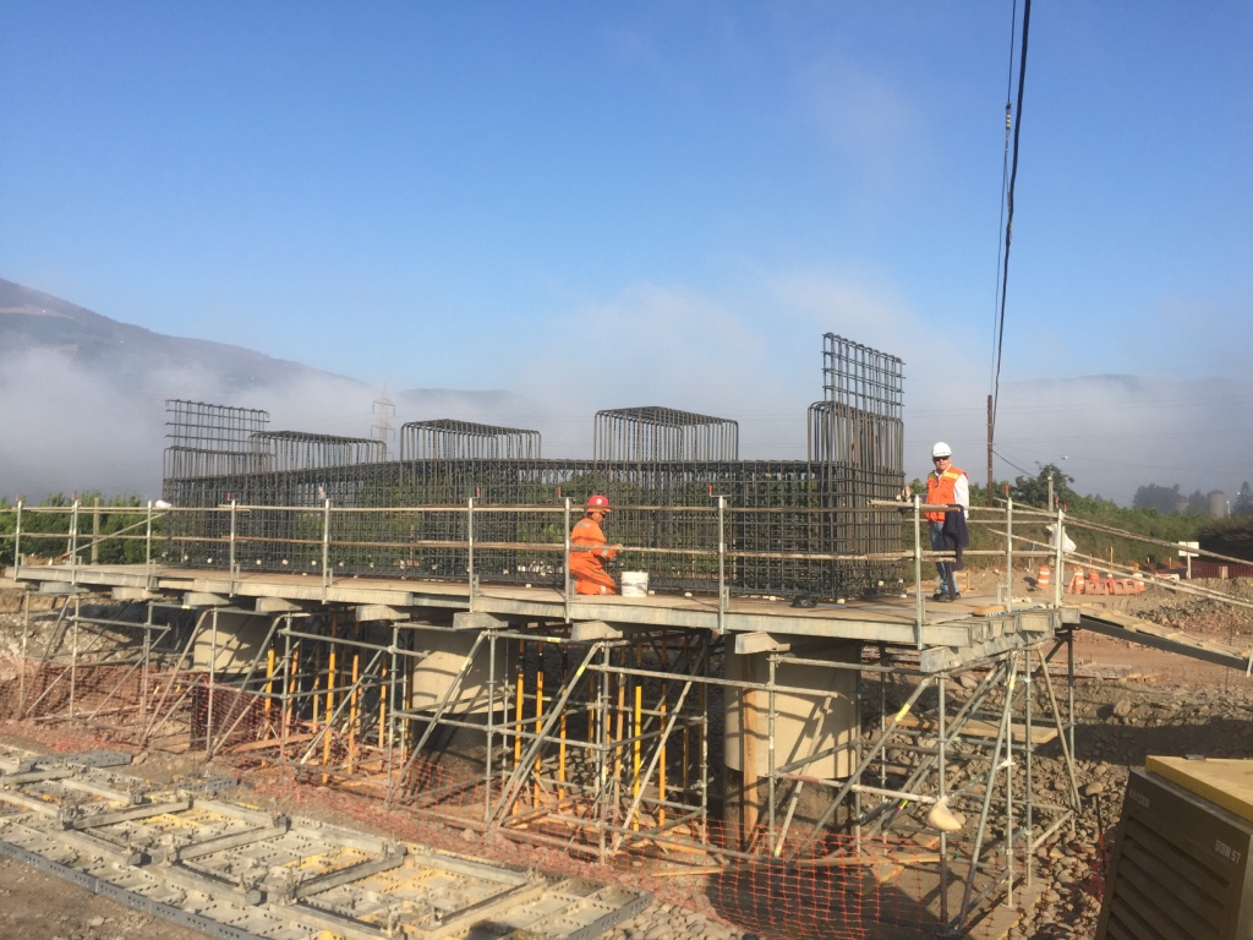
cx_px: 626
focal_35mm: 29
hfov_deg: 61.7
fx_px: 1050
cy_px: 470
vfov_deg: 48.2
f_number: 2.2
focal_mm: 4.15
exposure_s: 1/1721
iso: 32
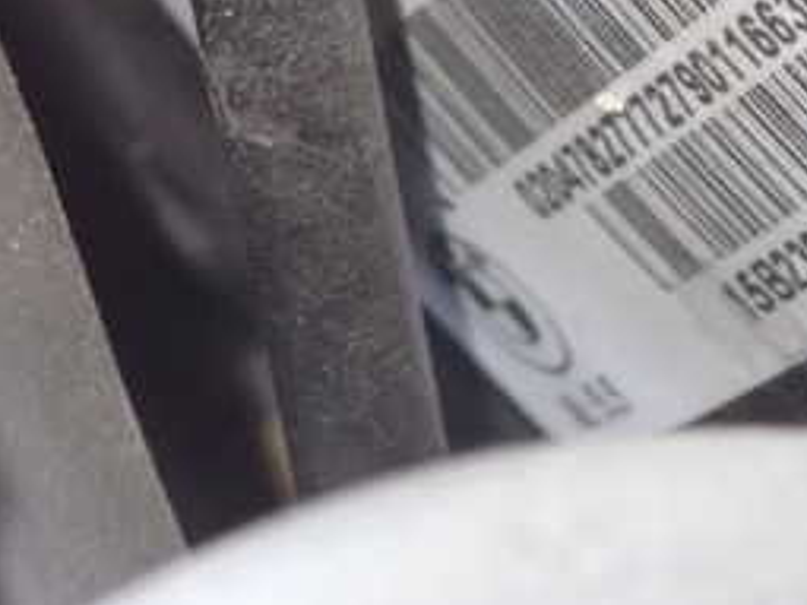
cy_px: -32
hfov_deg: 8.4
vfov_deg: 6.3
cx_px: 741
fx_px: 5476
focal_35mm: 235
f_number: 4.9
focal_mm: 18
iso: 1600
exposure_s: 1/15
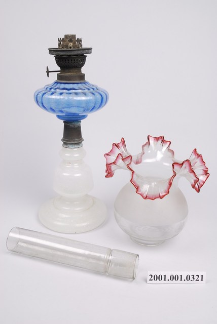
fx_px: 365
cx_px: 108
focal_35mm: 40
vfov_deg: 47.9
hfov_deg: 33.1
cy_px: 162
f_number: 11
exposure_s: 1/125
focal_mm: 27
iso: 100
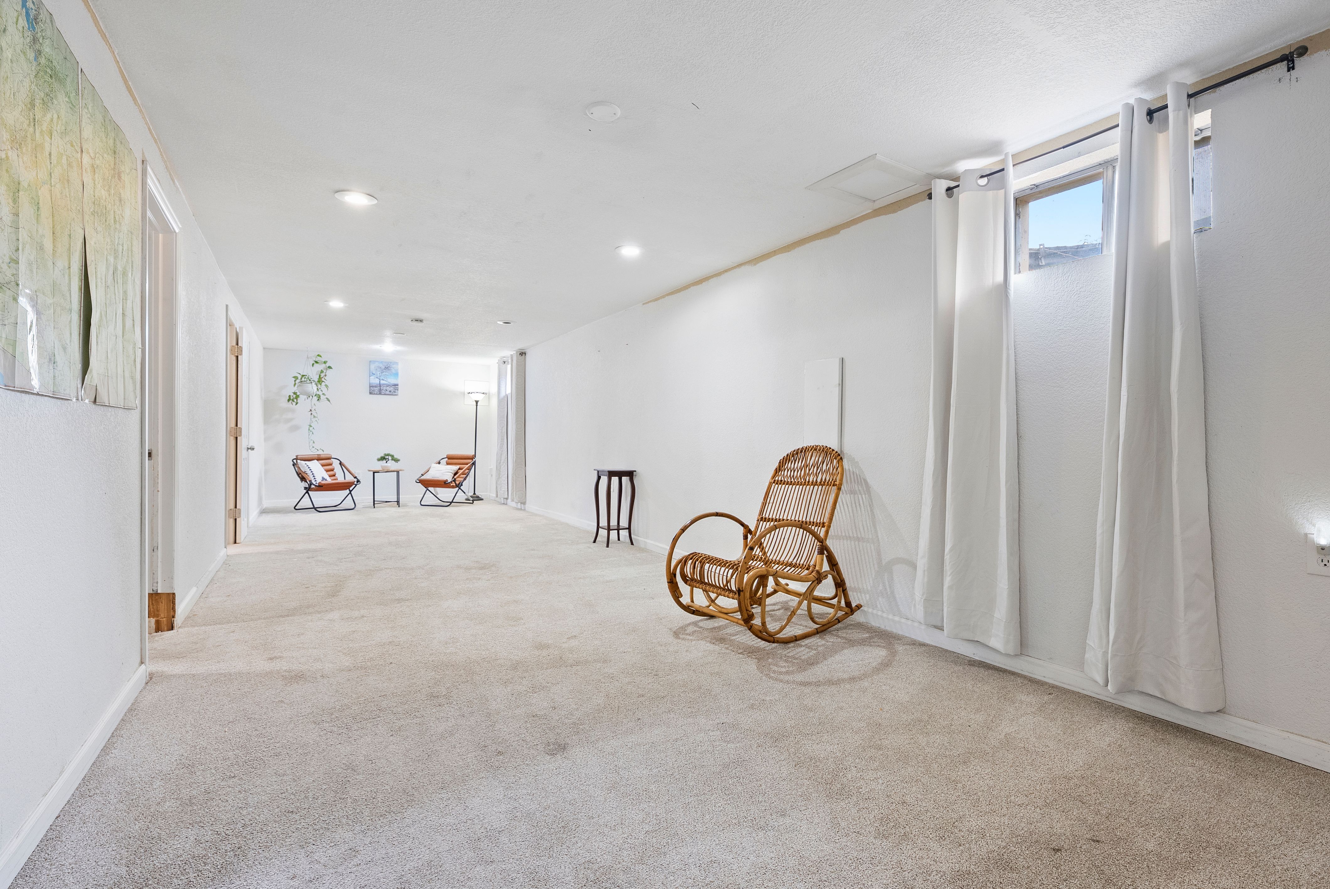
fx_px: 591
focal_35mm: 16
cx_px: 665
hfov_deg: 96.7
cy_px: 444
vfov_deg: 73.8
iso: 800
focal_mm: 16
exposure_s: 1/1.25
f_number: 8
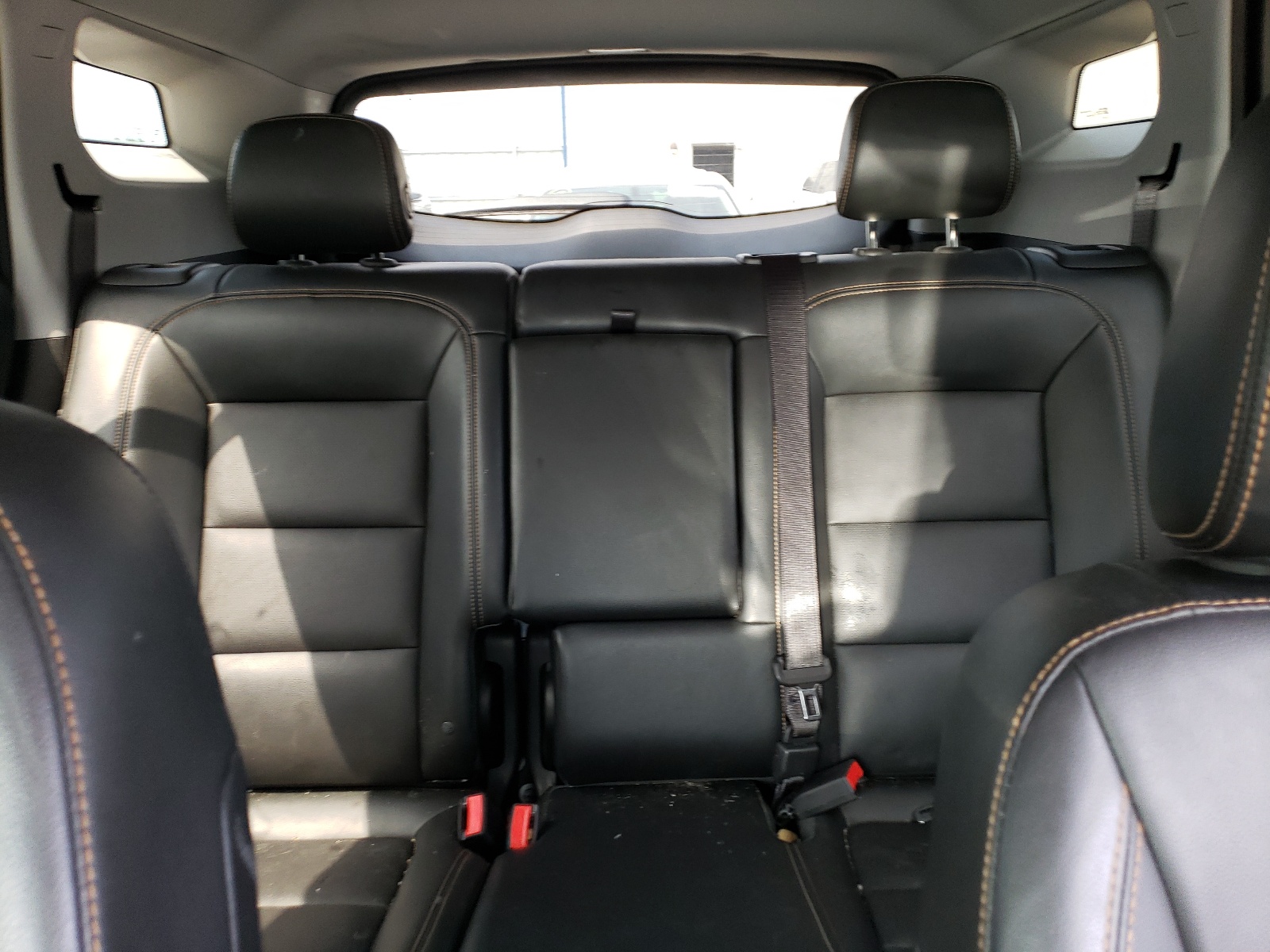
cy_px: 476
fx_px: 954
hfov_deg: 67.3
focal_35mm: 26
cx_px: 635
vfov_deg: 53.1
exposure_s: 1/60.2
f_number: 1.5
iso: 90
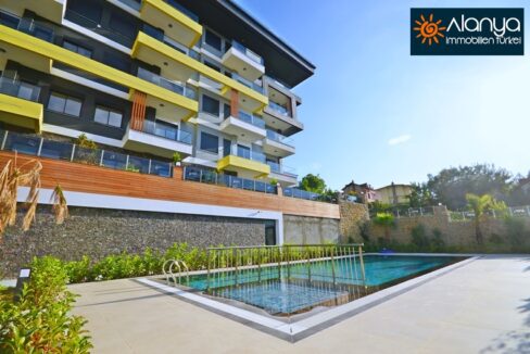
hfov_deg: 100.4
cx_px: 265
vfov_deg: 77.4
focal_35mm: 15
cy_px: 177
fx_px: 221
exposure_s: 1/250
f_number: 9
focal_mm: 10
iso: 100
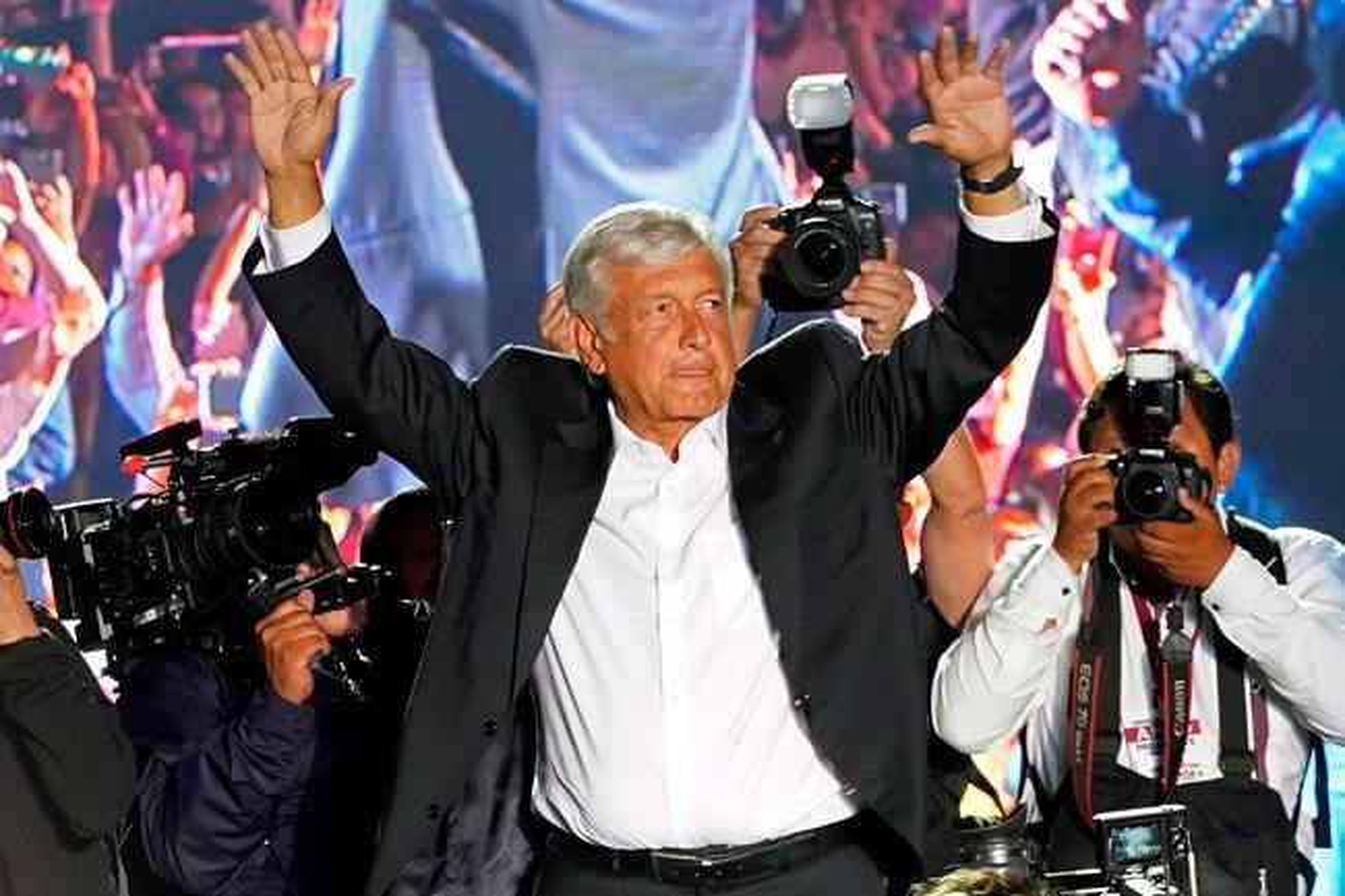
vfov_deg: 10.9
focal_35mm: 126
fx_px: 4706
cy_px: 448
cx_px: 672
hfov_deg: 16.3
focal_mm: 126
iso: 4000
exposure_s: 1/250
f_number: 8
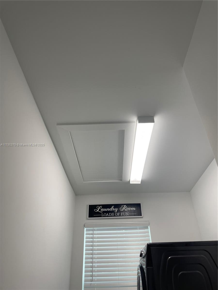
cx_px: 109
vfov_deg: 67.3
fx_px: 218
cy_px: 145
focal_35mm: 26
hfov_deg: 53.1
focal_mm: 4.2
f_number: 1.6
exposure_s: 1/120
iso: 32
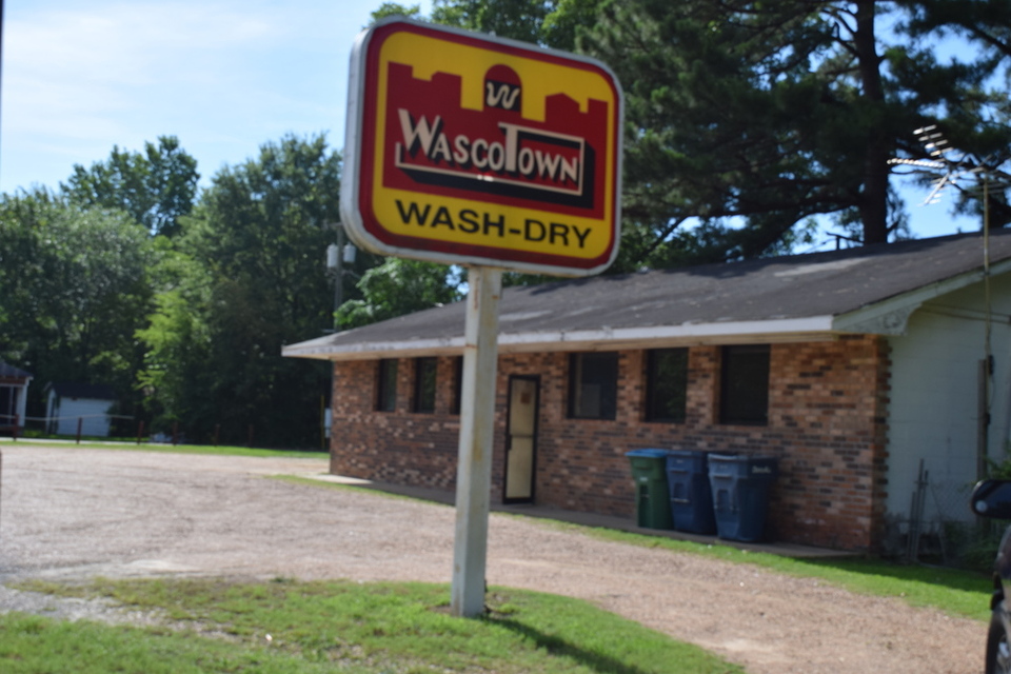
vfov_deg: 29.9
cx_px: 506
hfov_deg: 43.6
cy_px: 337
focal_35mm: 45
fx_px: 1264
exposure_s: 1/400
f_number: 10
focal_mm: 30
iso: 200
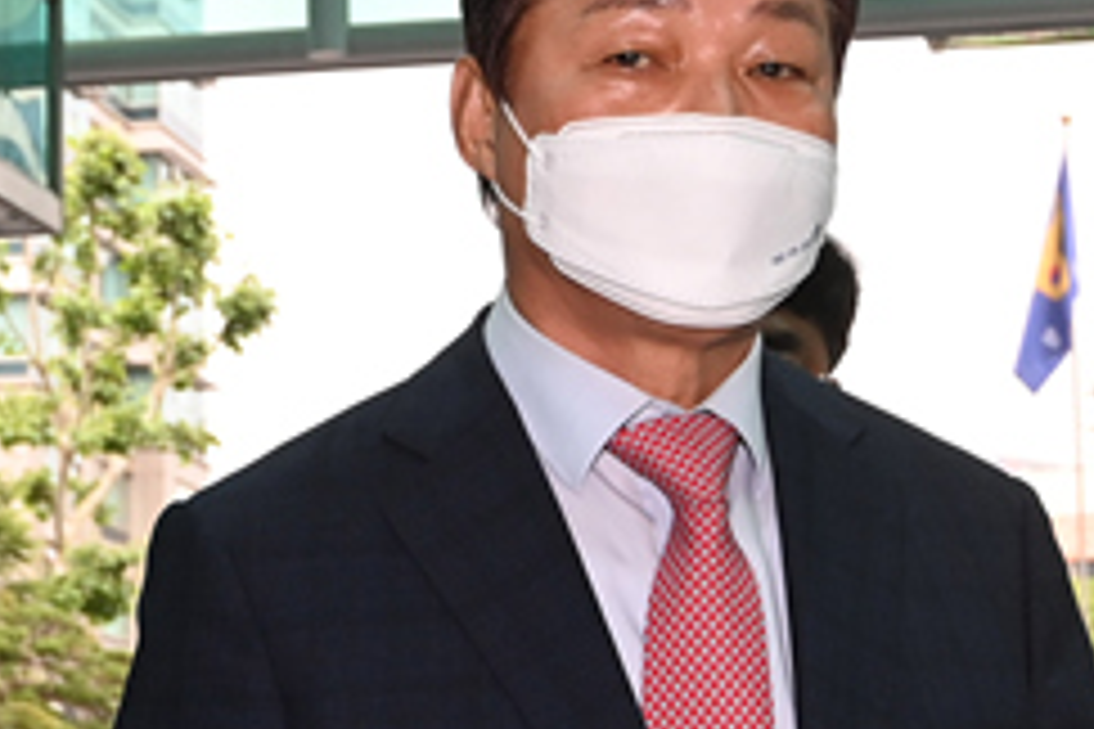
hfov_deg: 21.7
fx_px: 2796
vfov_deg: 14.7
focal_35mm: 92
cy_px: 673
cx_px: 135
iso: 800
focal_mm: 35
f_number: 6.3
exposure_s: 1/200
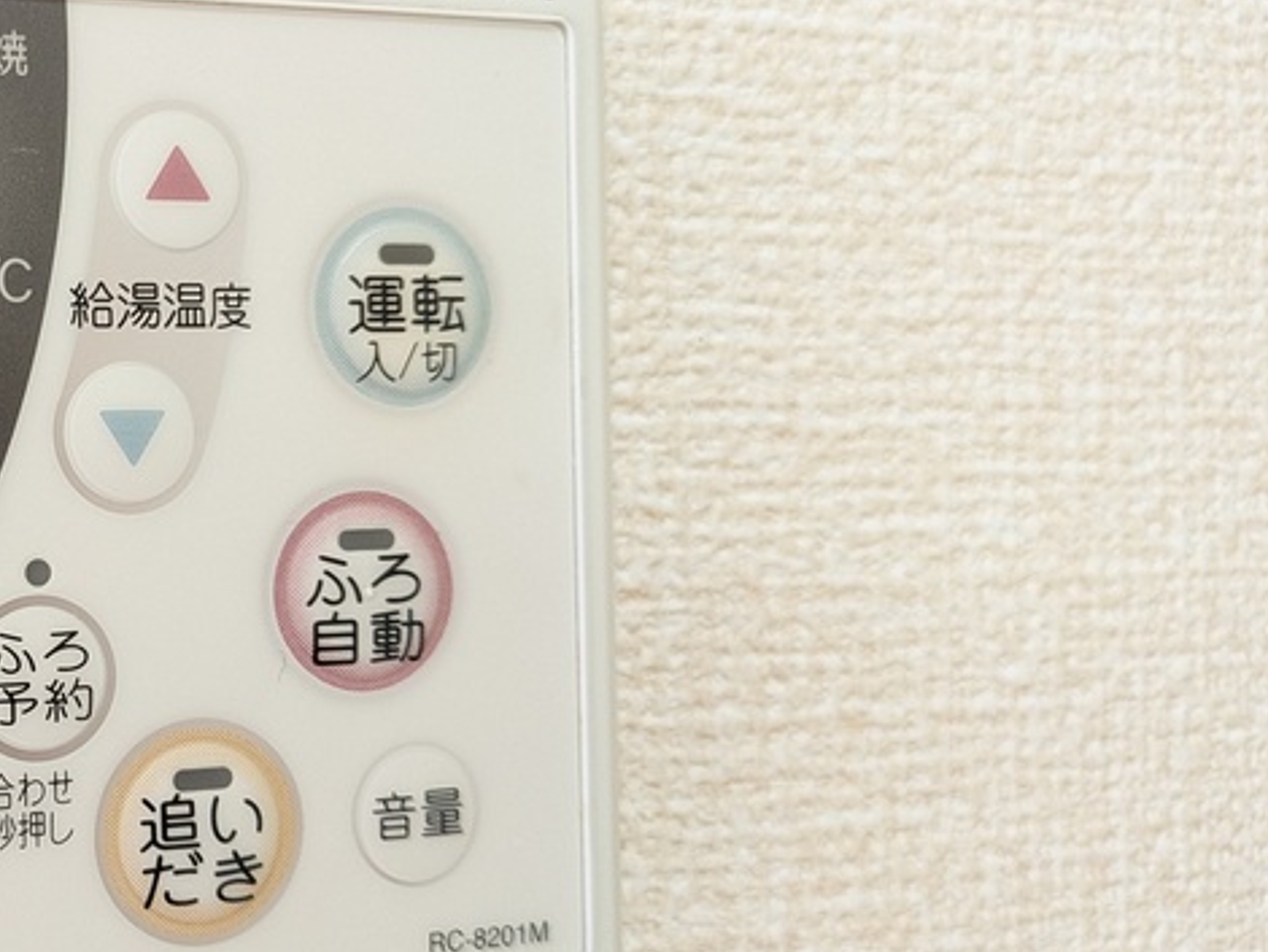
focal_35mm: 51
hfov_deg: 34.1
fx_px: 1869
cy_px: 461
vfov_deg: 28.6
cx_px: -1
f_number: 1.89
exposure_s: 1/60
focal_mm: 5.43
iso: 518
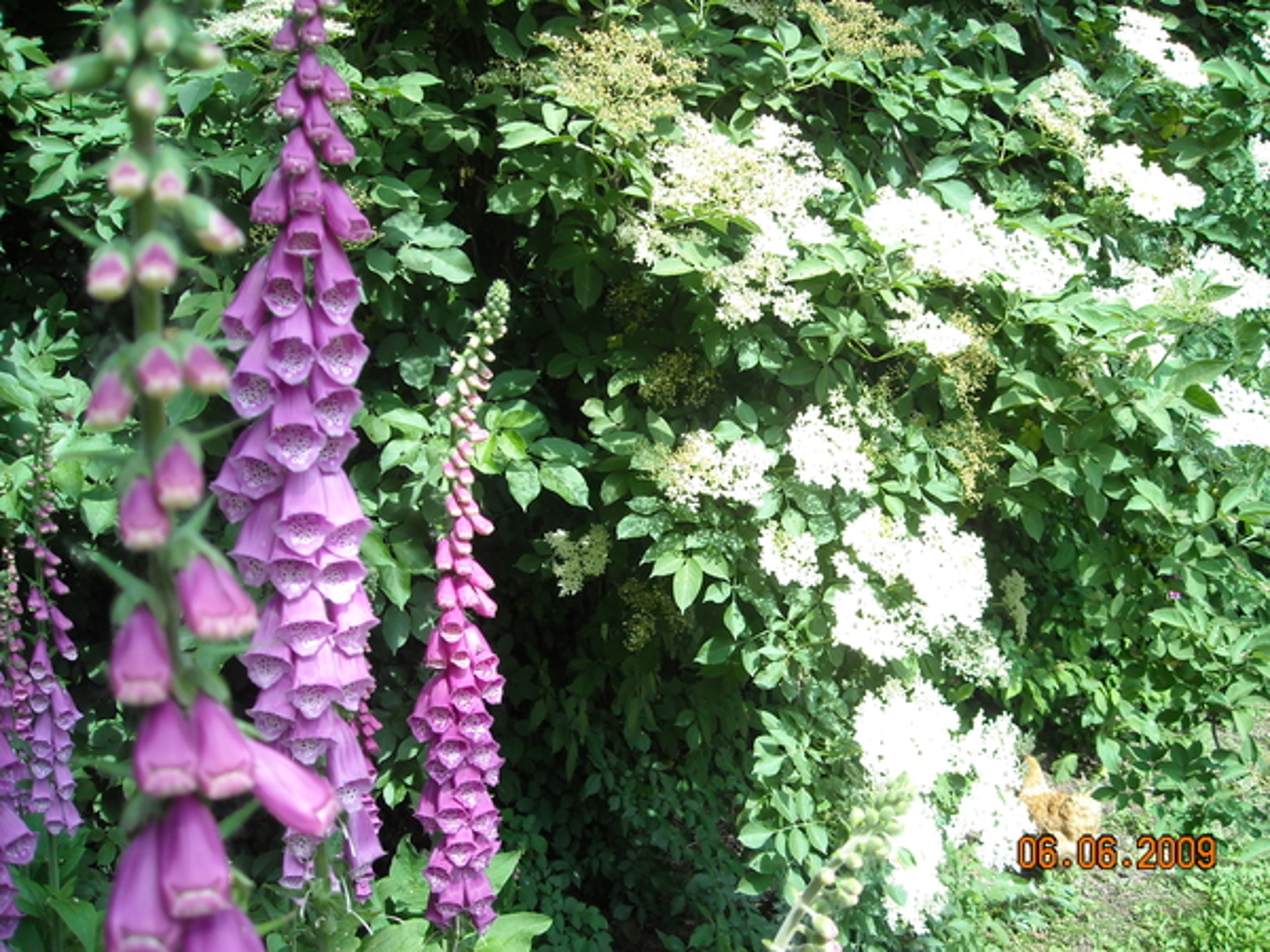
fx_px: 1284
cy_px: 476
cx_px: 635
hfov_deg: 52.6
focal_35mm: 35
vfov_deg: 40.7
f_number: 2.8
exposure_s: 1/209
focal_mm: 5.7
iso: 64
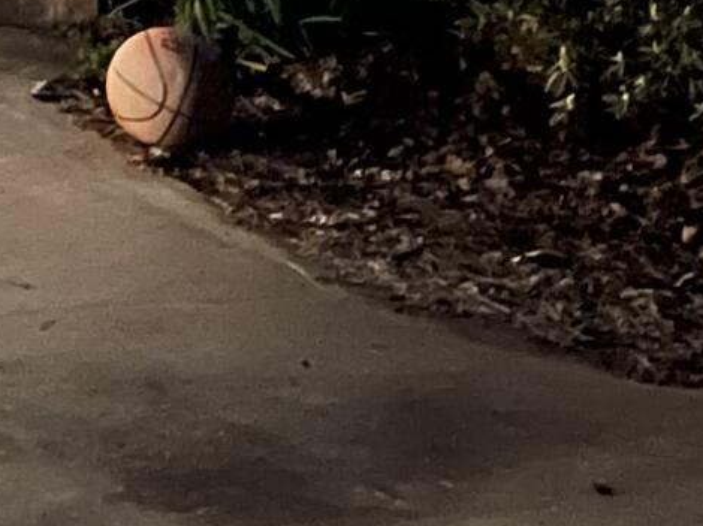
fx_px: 3369
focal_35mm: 166
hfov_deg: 10.4
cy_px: -816
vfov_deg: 8.1
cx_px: -924
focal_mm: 5.1
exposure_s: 1/5
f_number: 1.6
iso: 800
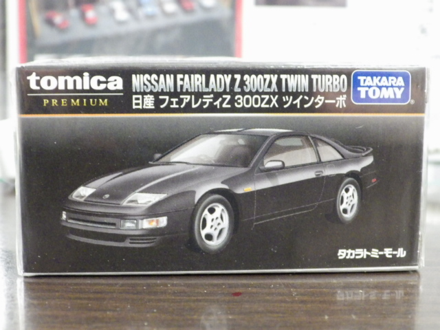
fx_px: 750
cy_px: 165
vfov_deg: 24.8
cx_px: 220
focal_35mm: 59
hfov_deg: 32.7
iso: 1600
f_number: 4
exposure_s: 1/15
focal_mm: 10.7
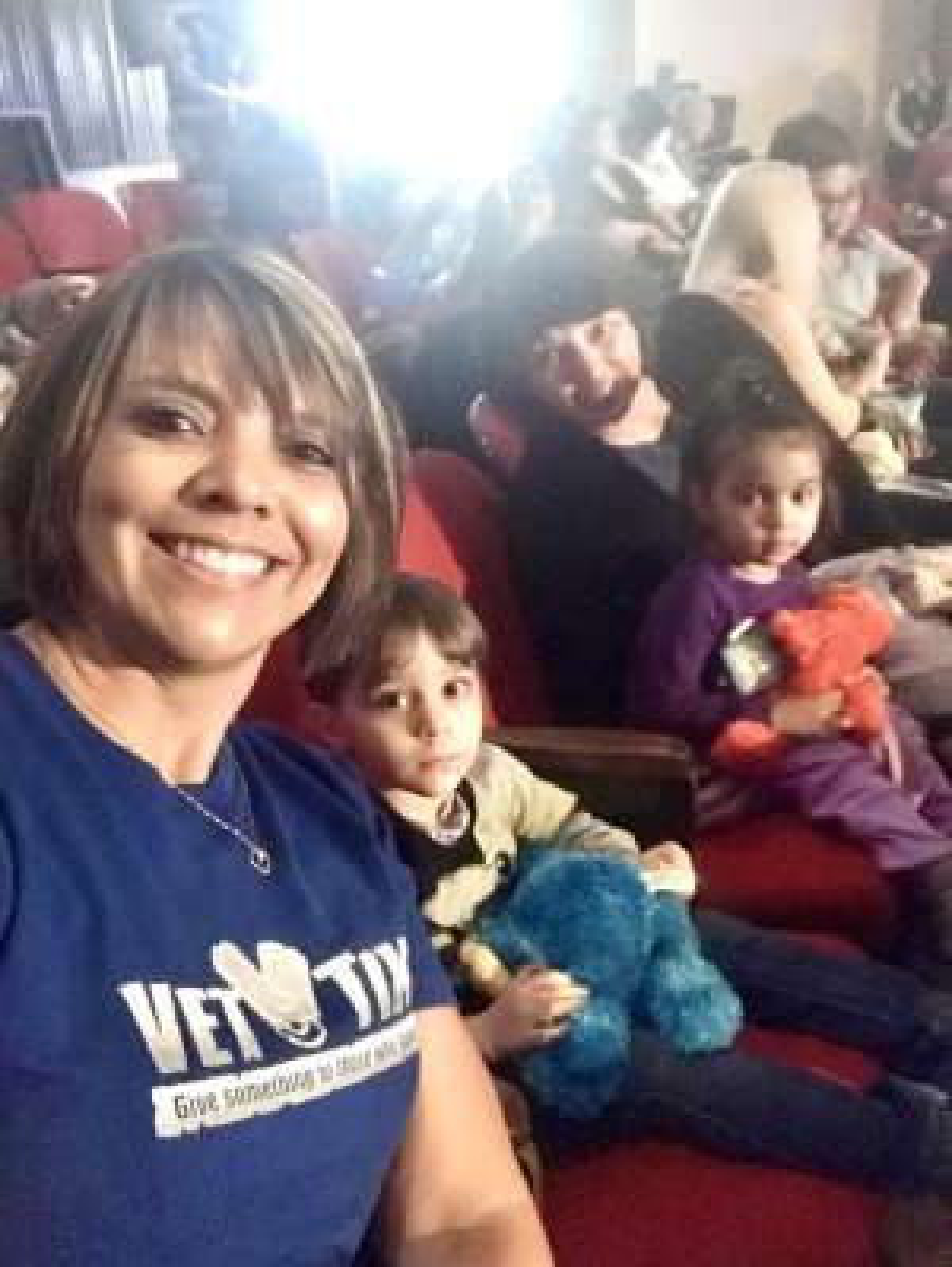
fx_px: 1172
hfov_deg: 44.2
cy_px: 634
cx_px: 476
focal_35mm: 32
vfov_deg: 56.8
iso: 2000
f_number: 2.2
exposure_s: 1/15
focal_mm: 2.87
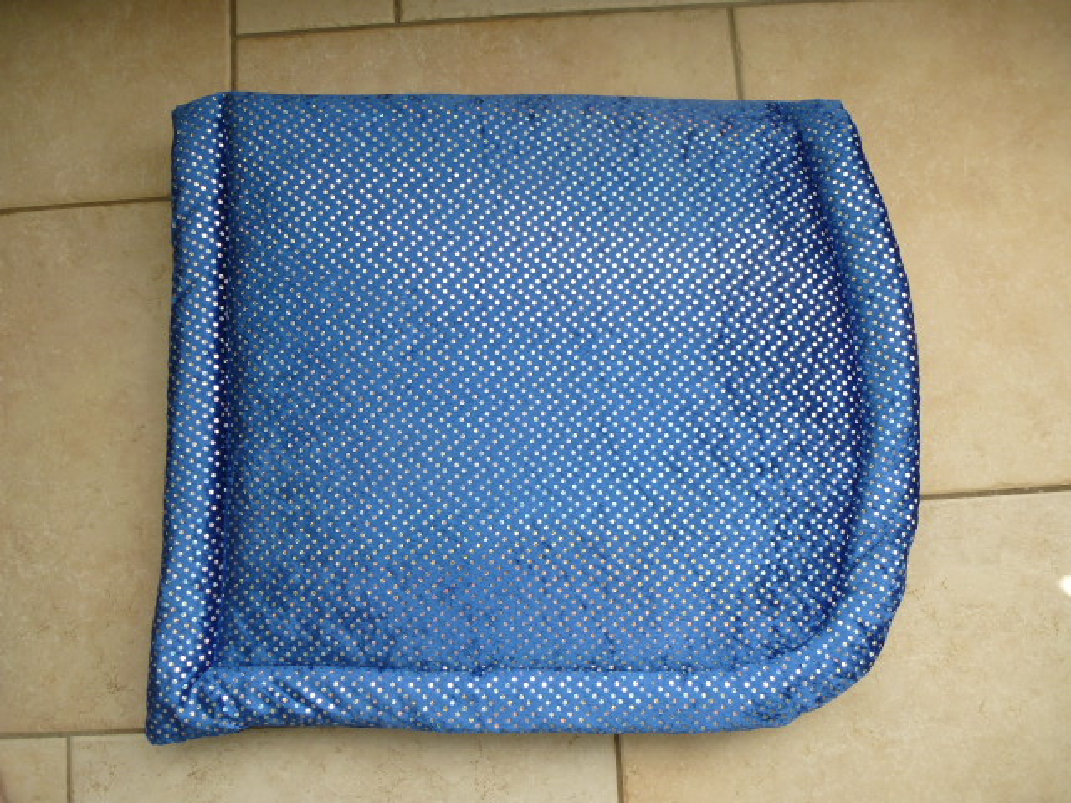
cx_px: 536
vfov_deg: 56.8
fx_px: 743
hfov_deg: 71.6
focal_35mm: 24
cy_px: 402
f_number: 3.3
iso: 100
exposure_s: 1/80
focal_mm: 4.3
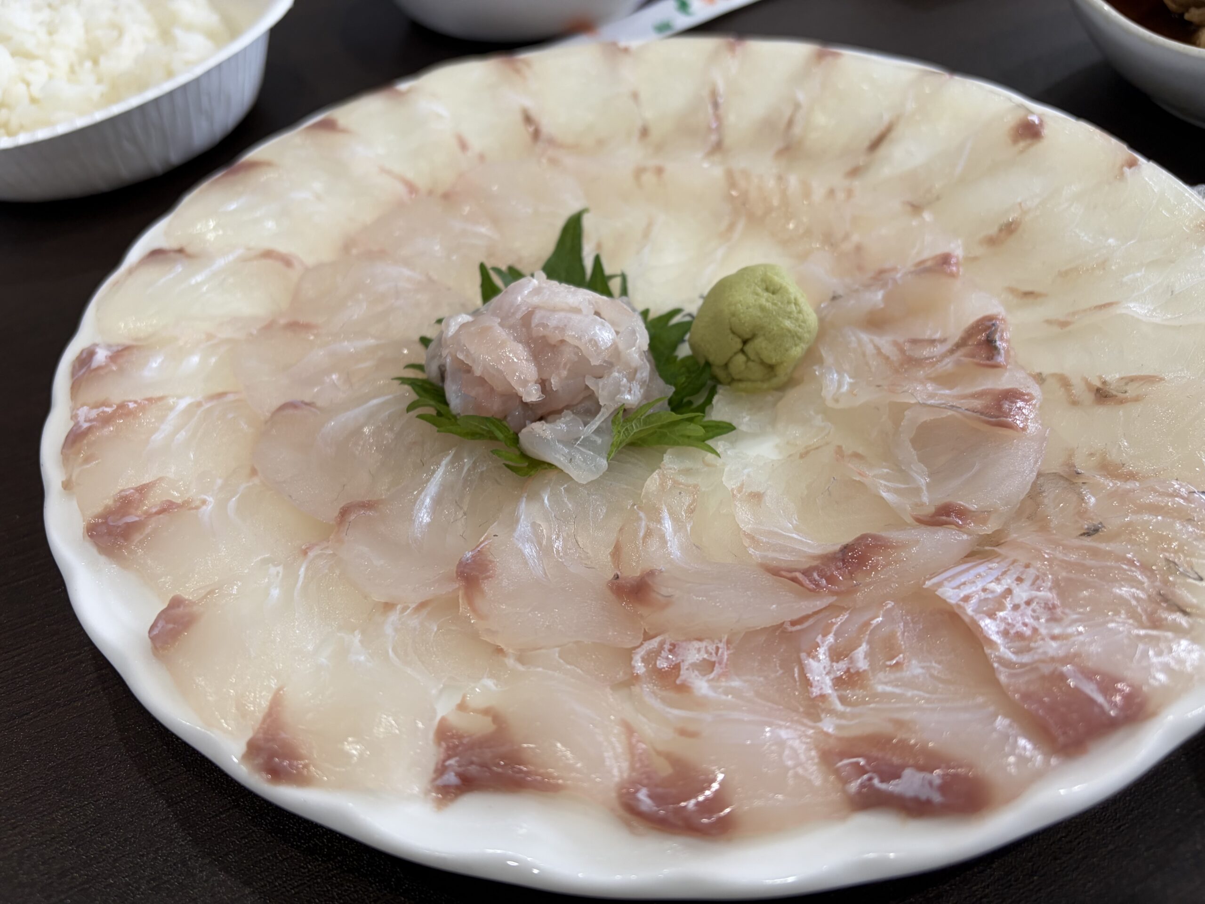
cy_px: 452
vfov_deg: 53.1
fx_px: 905
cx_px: 602
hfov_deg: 67.3
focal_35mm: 26
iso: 80
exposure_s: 1/121
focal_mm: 5.96
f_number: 1.6
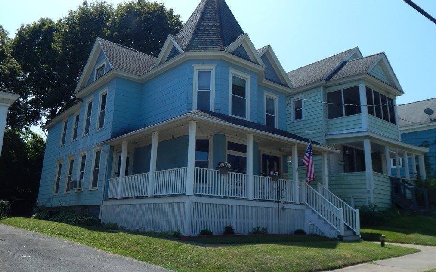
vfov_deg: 41.8
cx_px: 217
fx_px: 356
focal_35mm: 30
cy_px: 124
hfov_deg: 62.9
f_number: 3.2
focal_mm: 5.1
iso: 125
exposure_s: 1/1250
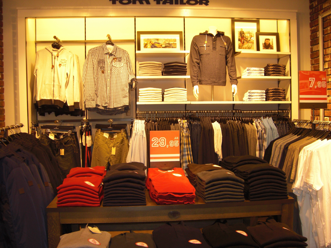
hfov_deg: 49.0
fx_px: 363
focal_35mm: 38
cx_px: 166
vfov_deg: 37.7
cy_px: 124
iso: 100
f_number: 2.7
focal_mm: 6.2
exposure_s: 1/60
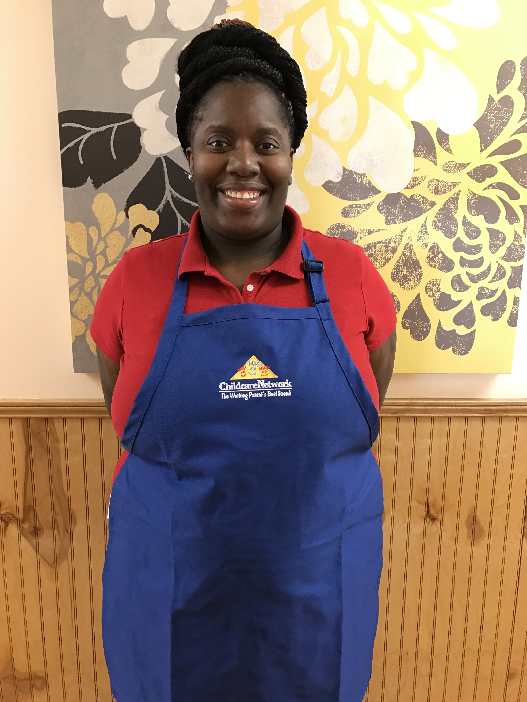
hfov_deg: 49.7
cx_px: 264
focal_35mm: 28
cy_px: 351
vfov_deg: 63.4
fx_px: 568
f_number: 1.8
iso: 50
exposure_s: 1/15
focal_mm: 3.99
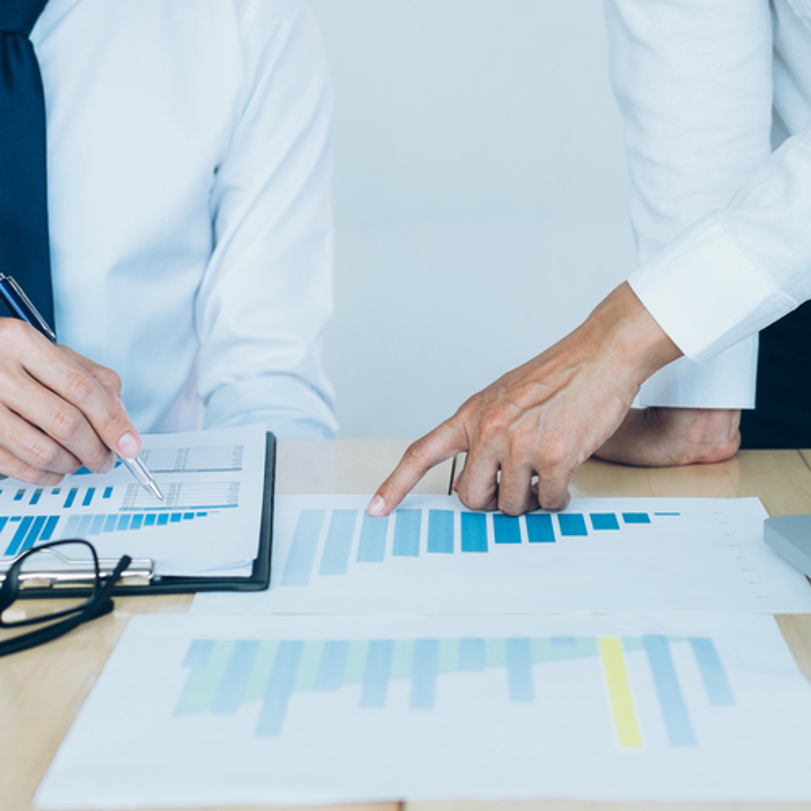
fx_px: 1802
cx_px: 374
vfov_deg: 25.4
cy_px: 405
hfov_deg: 25.4
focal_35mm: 68
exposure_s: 1/180
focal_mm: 35
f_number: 3.2
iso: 250
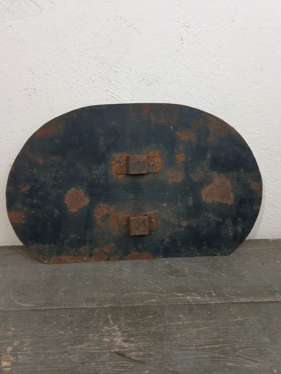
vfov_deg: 67.3
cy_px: 187
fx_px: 281
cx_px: 140
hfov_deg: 53.1
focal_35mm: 26
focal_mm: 4.3
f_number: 1.5
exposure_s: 1/50
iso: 400
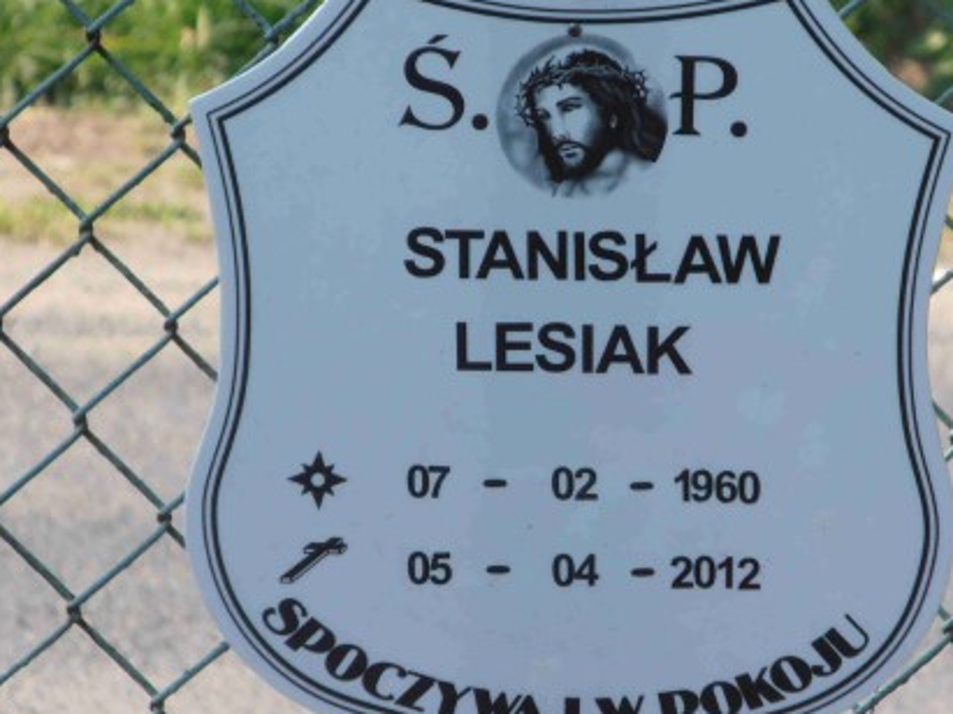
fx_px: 10293
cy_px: 406
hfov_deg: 5.3
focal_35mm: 374
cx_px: 570
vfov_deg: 4.0
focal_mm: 42.54
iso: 125
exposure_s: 1/200
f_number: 5.7
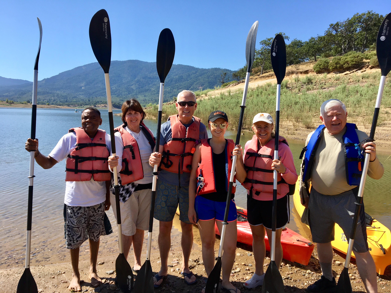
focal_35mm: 29
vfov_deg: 48.2
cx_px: 196
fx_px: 328
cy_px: 146
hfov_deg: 61.7
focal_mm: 4.15
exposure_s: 1/1282
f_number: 2.2
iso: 25
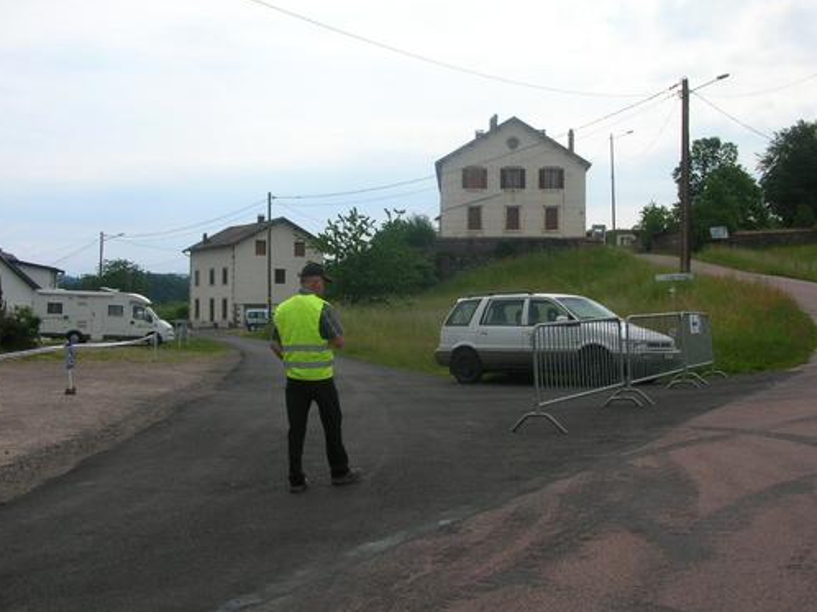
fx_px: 1062
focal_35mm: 45
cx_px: 476
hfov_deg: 42.0
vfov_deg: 32.1
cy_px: 284
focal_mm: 5.8
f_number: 5.6
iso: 50
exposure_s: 1/377
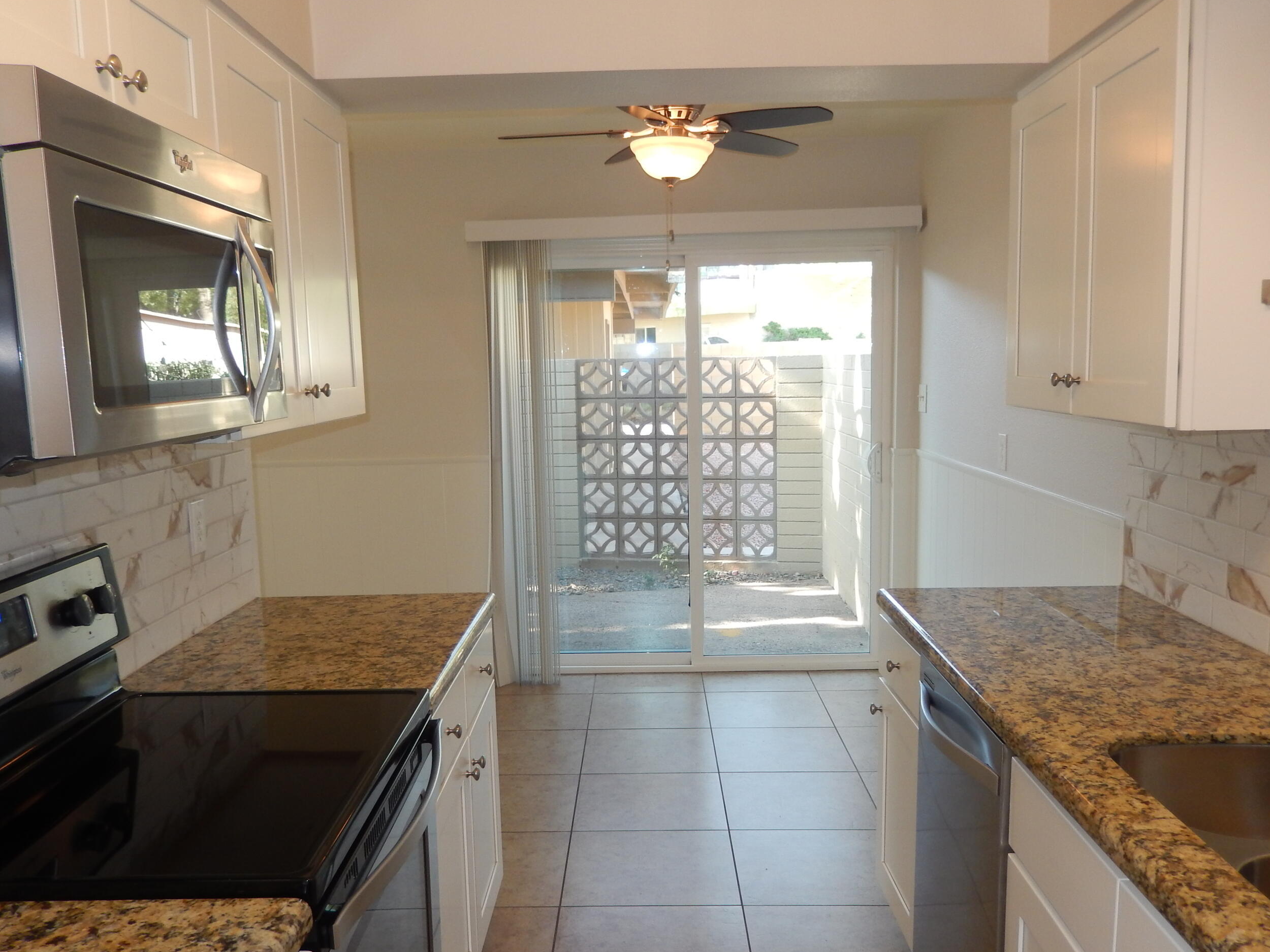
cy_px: 519
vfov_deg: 46.7
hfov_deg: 60.0
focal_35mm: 30
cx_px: 624
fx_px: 1101
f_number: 3.4
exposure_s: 1/30
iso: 125
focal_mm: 4.5
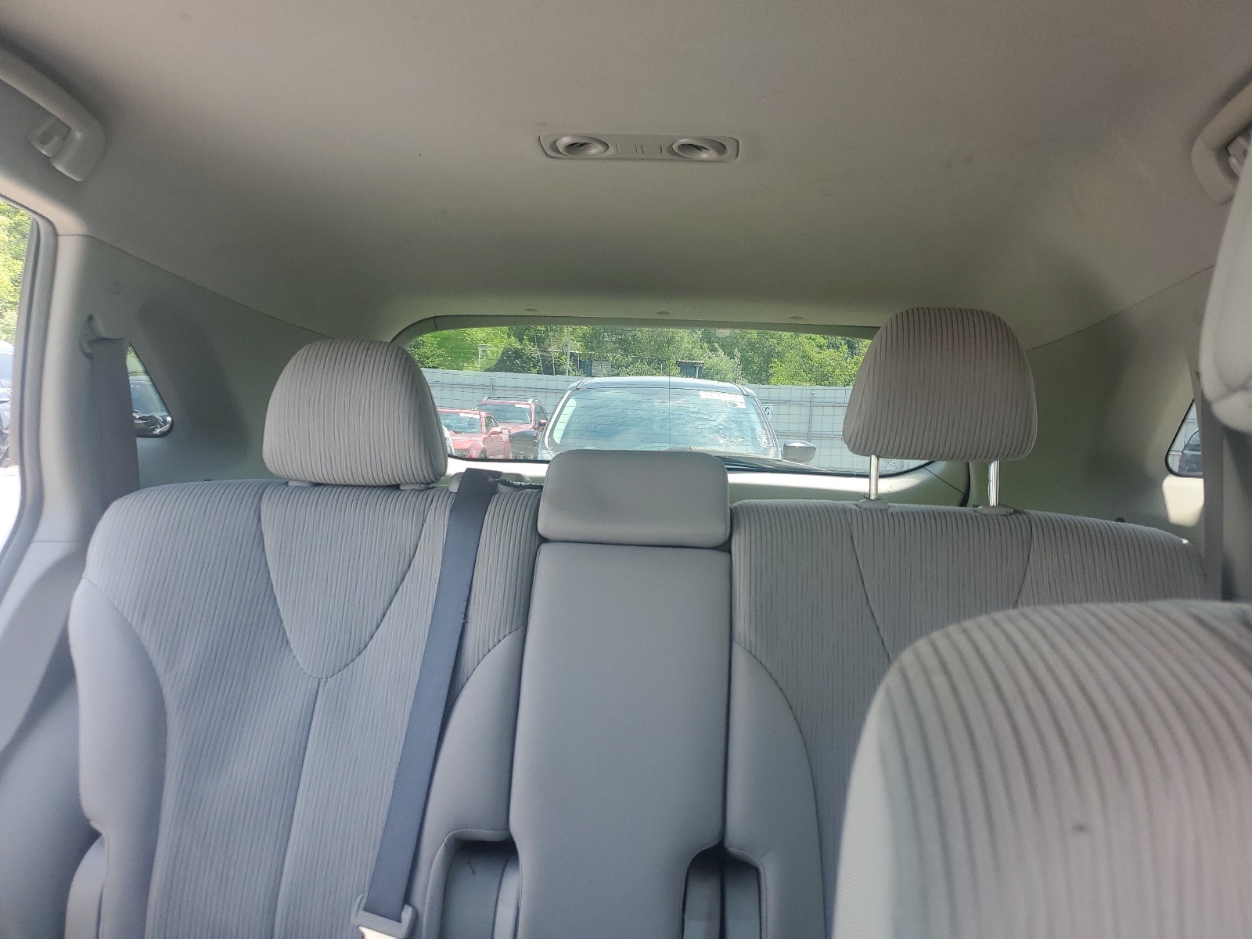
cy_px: 470
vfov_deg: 53.1
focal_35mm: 26
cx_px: 626
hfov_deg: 67.3
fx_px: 940
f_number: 1.5
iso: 50
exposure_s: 1/233
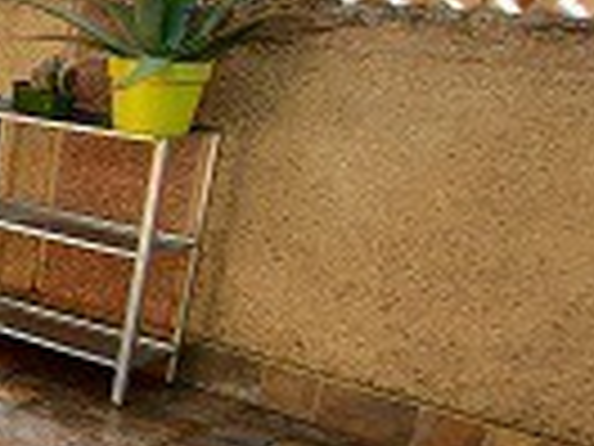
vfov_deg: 23.3
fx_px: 1081
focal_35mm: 63
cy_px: 212
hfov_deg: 16.8
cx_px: -729
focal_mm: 1.74
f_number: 2.2
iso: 80
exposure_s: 1/100
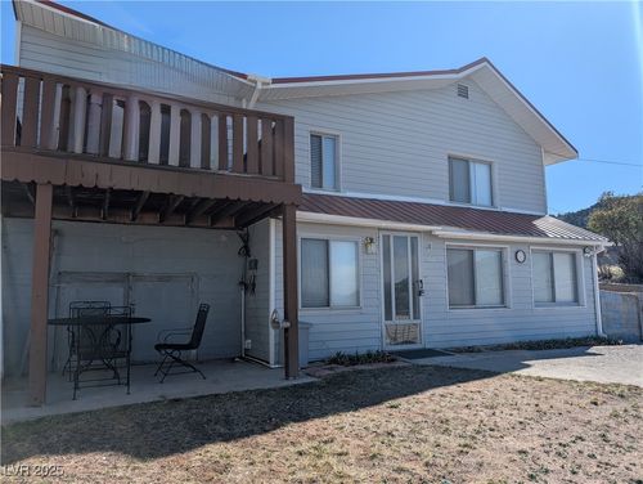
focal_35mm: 24
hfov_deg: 71.5
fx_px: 446
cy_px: 242
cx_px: 322
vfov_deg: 56.9
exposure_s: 1/1323
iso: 21
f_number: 1.68
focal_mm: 6.9
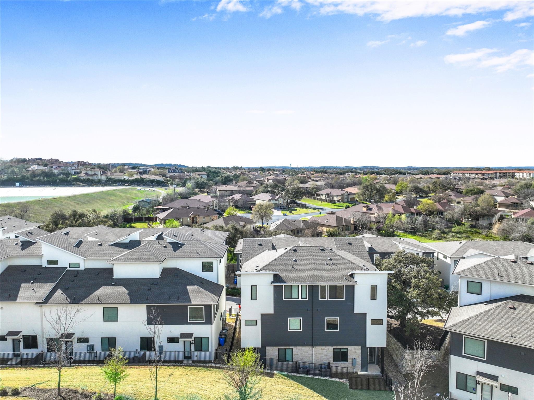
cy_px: 200
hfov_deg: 71.6
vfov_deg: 56.8
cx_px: 267
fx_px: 370
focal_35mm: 24
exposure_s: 1/2500
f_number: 2.8
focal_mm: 12.29
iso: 150
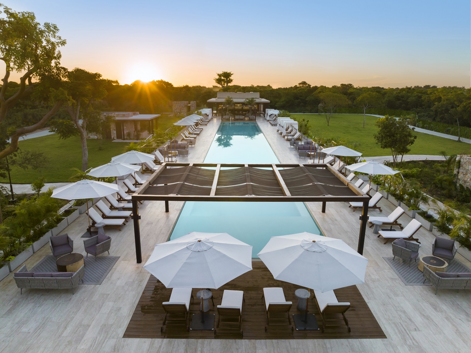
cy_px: 176
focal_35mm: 24
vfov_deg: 56.8
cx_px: 236
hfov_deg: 71.6
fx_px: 326
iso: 800
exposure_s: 1/80
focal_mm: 12.29
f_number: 5
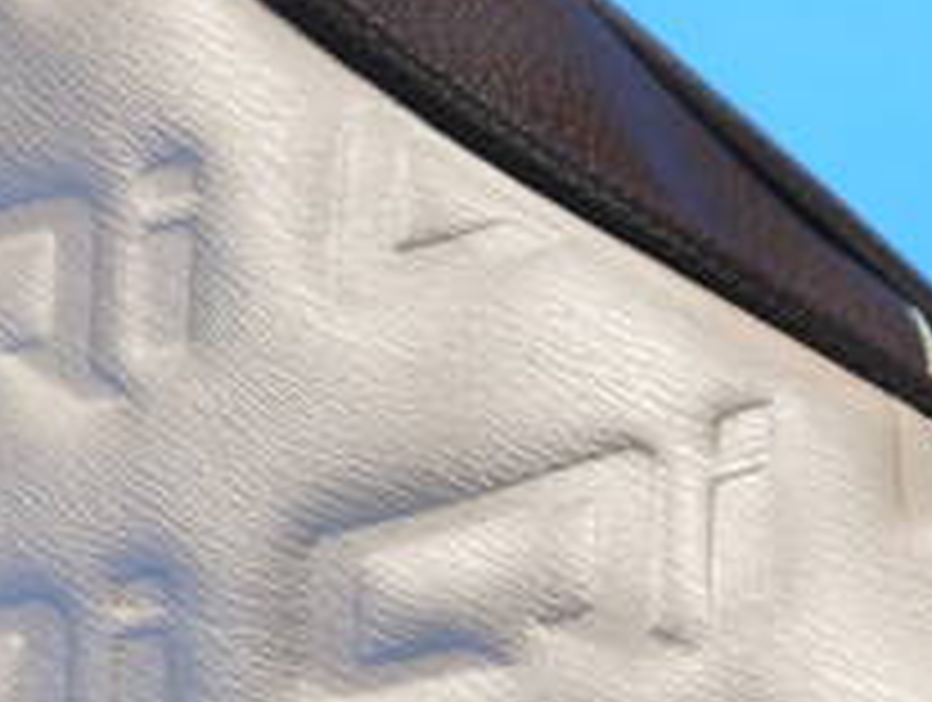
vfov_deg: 8.3
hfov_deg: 11.0
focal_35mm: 179
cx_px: 342
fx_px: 4828
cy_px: 342
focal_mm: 29
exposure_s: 1/60
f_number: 4.9
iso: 320
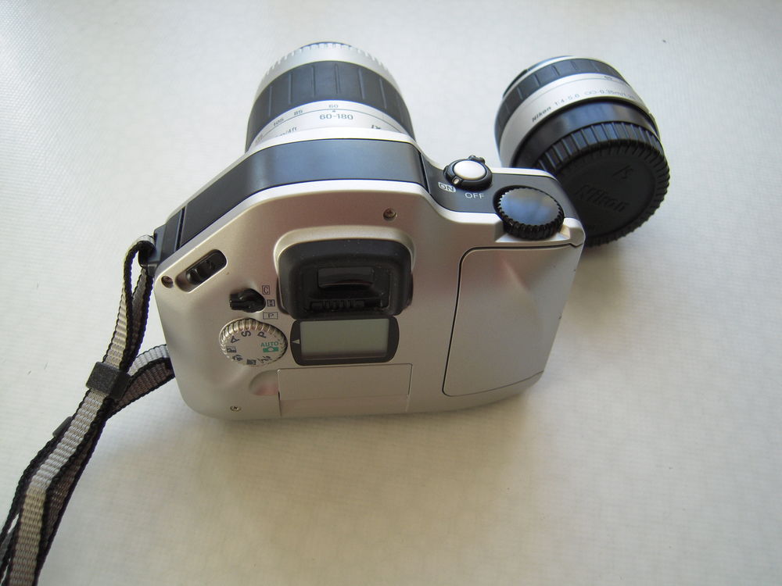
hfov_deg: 58.4
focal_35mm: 31
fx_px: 700
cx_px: 391
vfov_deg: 45.4
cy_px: 293
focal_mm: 5.6
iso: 125
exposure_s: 1/30
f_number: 2.8
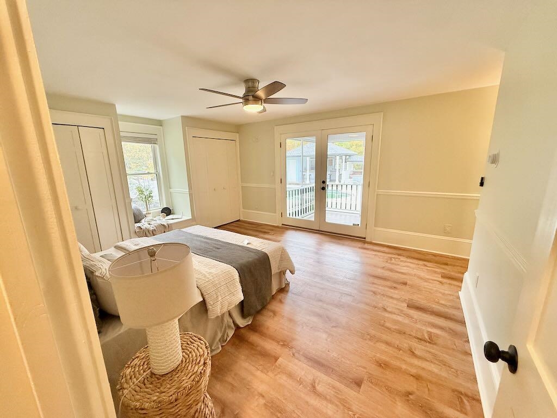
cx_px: 278
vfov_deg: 85.7
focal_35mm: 14
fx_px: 225
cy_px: 209
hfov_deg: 102.1
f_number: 2.2
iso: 250
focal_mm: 2.22
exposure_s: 1/120
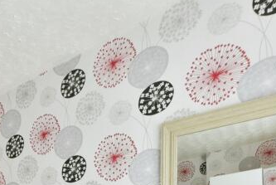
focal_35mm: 43
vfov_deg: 24.3
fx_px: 330
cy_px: 279
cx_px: 47
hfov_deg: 42.9
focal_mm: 14
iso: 800
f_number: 9
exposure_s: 1/20
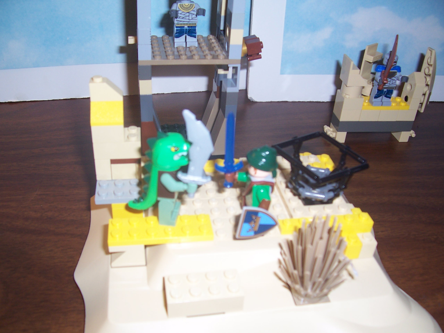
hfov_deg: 54.0
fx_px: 436
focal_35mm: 34
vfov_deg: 41.8
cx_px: 222
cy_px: 166
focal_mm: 5.6
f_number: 2.7
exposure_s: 1/60
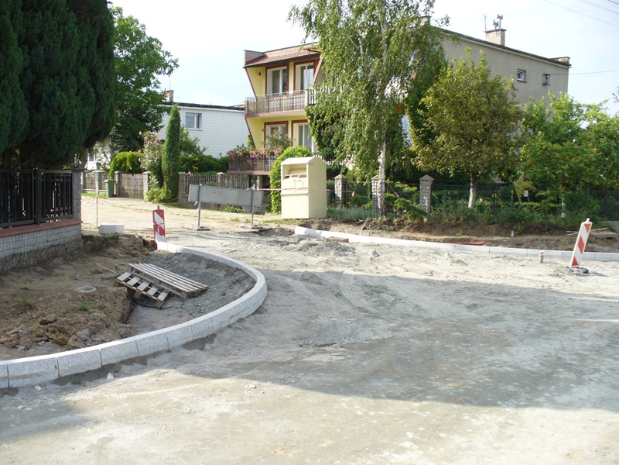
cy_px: 232
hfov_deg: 50.1
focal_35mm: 37
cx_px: 310
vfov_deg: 38.7
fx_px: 662
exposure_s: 1/200
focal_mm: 6.1
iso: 100
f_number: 5.6
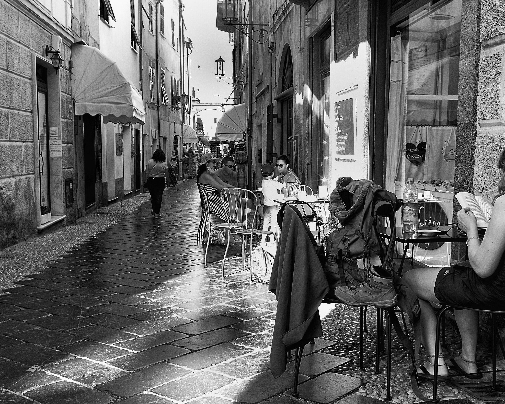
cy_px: 203
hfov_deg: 44.8
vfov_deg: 36.5
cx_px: 271
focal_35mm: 41
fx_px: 613
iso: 560
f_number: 8
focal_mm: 24
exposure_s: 1/90
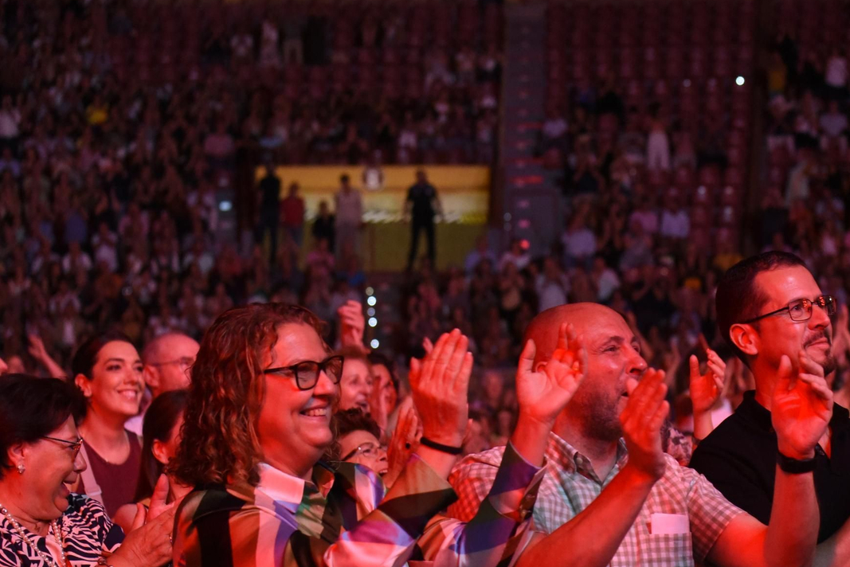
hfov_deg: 19.4
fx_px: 2480
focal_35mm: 105
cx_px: 605
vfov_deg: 13.0
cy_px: 363
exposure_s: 1/400
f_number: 4
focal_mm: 70
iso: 5600
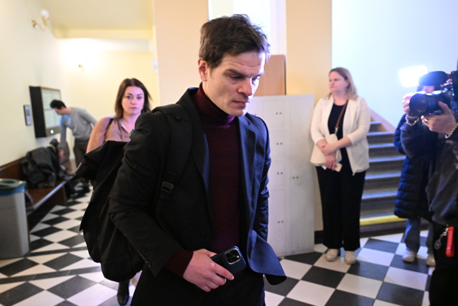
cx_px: 229
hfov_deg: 64.6
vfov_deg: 45.7
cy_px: 153
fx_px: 363
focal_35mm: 28
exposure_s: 1/200
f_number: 3.5
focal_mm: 28.5
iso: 10000
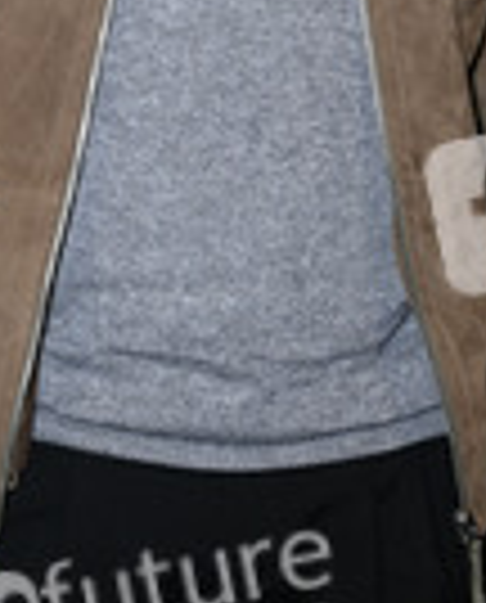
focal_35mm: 173
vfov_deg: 11.0
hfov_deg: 9.0
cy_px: -36
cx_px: 248
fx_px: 3096
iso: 1000
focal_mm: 62
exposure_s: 1/250
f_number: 5.6
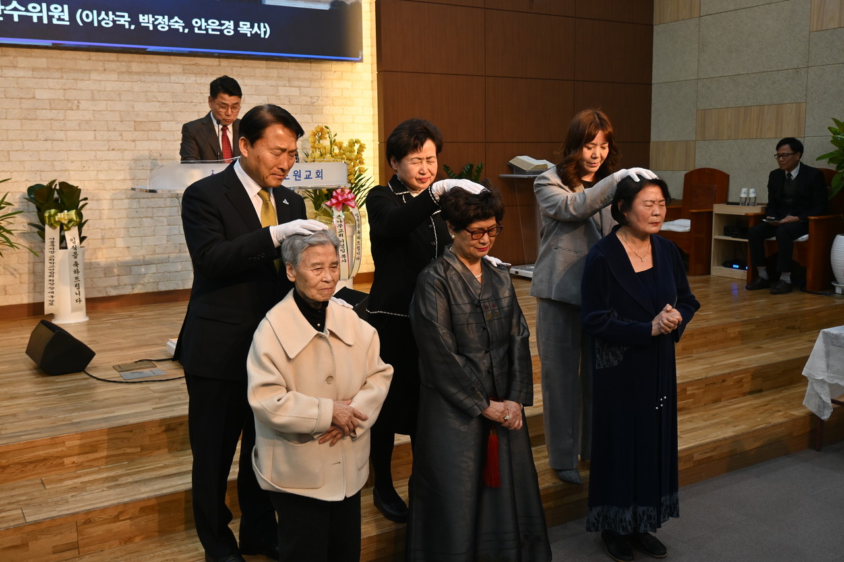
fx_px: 809
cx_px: 422
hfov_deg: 55.1
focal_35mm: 34
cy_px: 281
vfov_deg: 38.4
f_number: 4.2
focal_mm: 23
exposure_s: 1/60
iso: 360
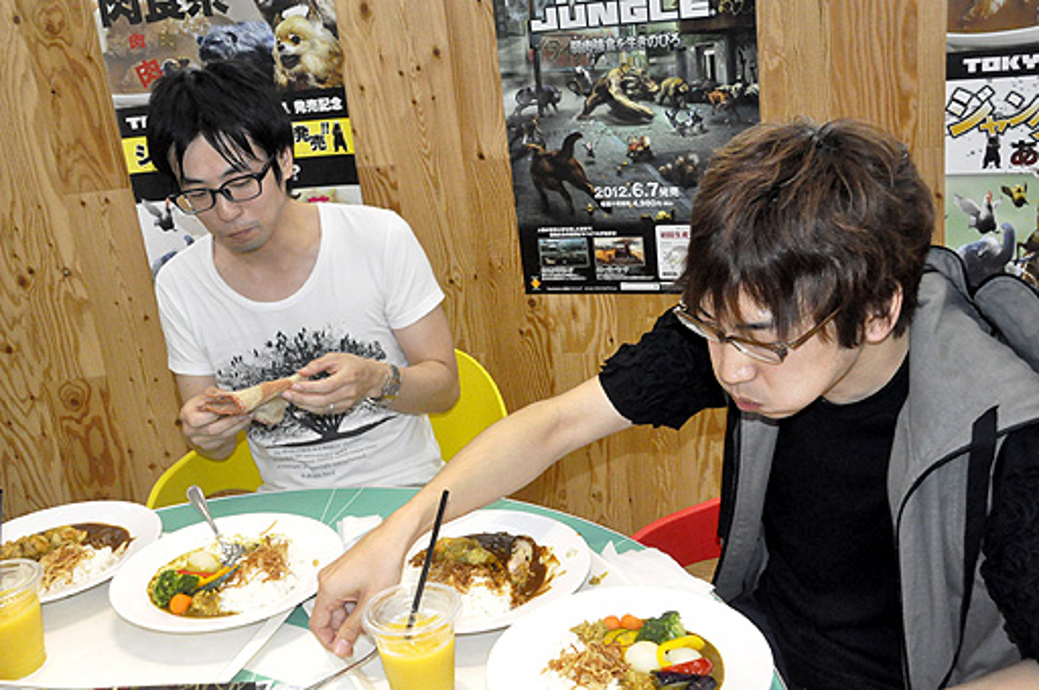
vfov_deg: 30.8
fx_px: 1254
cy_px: 345
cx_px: 520
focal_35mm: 44
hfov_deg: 45.0
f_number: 10
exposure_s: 1/200
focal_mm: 29
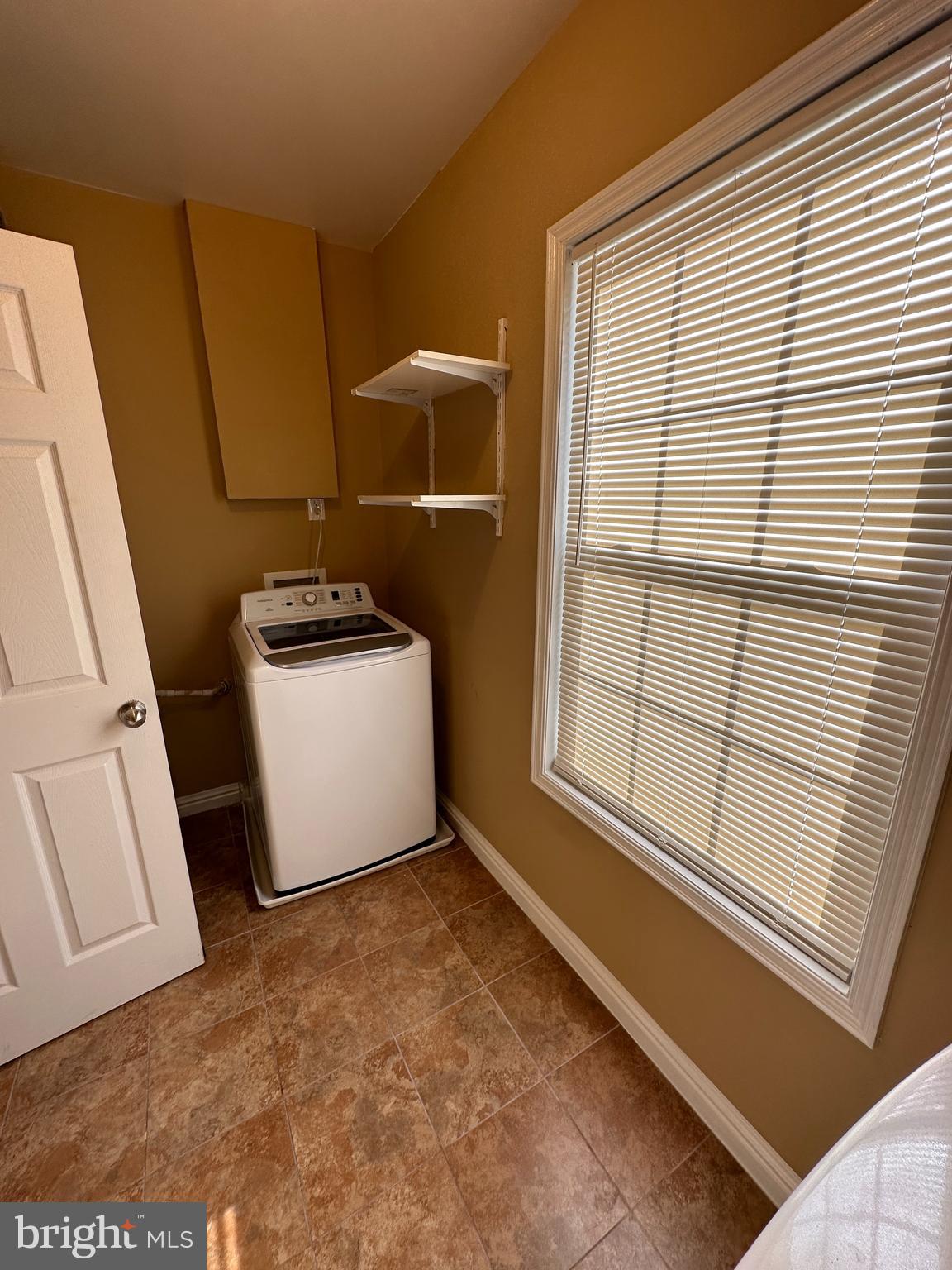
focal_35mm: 14
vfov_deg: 102.1
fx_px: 513
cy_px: 635
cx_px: 476
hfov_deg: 85.7
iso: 40
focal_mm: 2.22
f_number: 2.2
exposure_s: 1/224
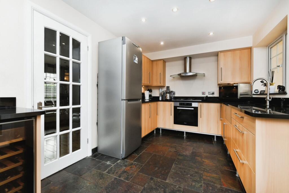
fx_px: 120
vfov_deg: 77.3
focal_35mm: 15
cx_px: 144
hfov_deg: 100.4
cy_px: 96
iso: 800
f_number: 10
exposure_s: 1/60
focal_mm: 15
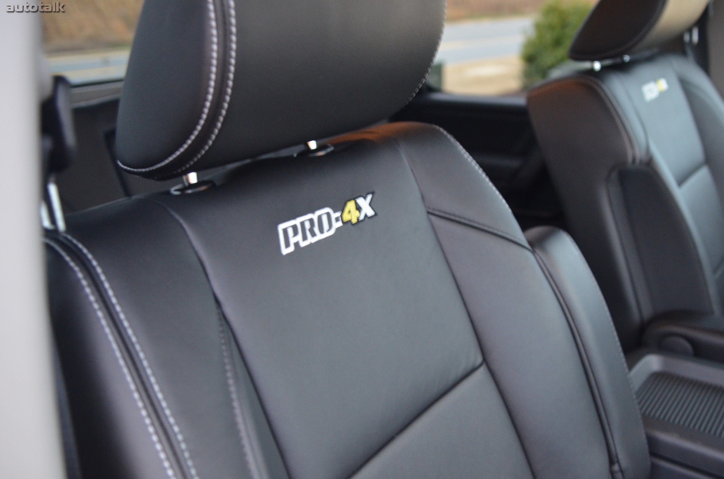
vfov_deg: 38.2
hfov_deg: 55.2
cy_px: 240
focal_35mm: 34
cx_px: 362
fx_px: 692
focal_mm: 23
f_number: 2.8
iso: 1600
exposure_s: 1/10
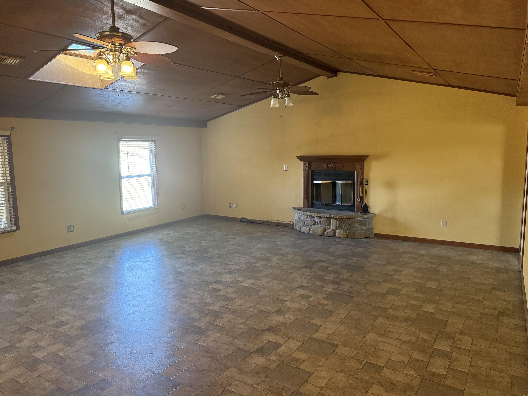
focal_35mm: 25
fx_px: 381
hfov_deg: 69.4
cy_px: 192
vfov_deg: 54.9
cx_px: 262
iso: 640
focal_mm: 6.76
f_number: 1.78
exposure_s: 1/60
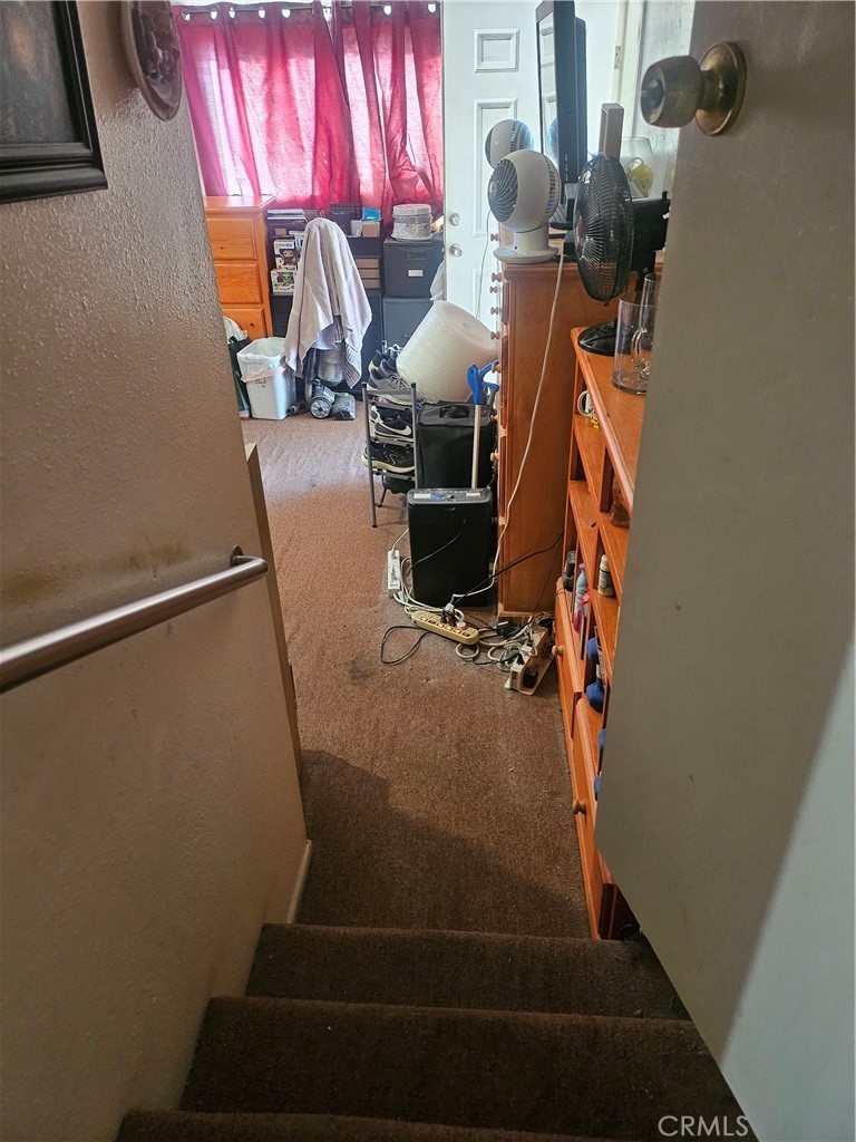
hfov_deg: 56.8
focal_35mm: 24
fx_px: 791
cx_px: 428
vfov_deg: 71.6
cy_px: 571
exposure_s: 1/30
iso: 640
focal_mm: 5
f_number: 1.8
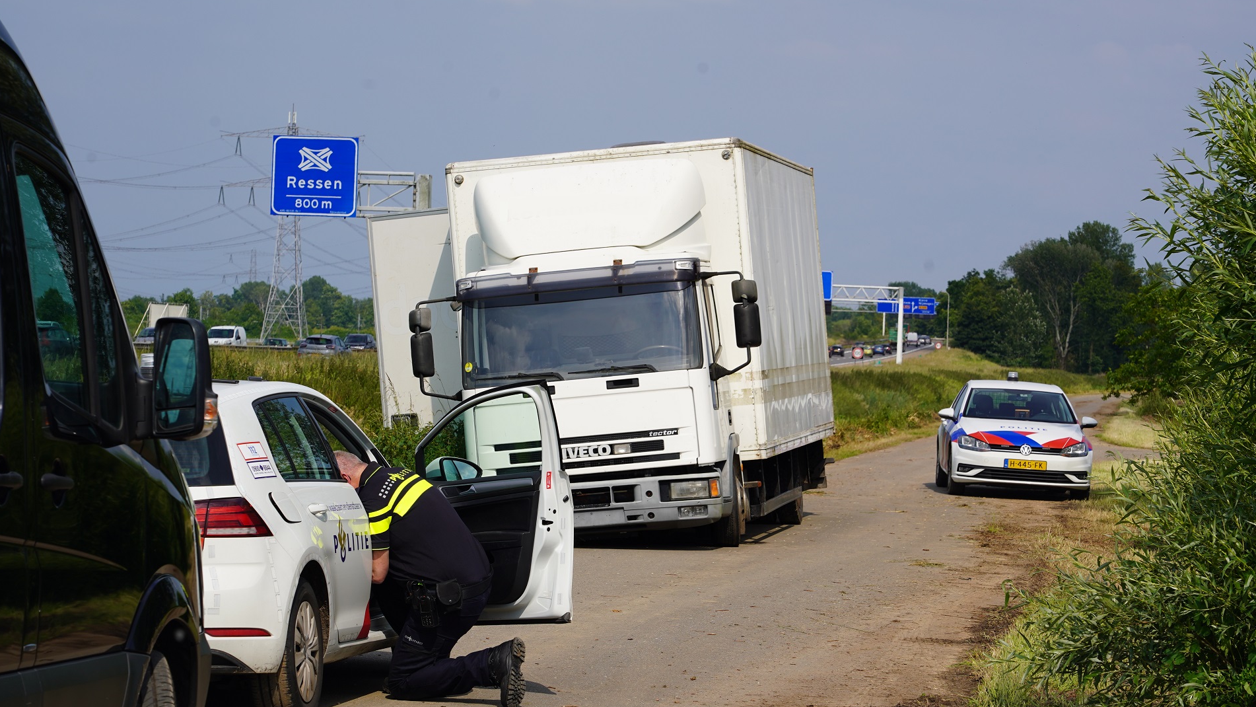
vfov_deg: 10.9
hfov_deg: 19.3
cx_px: 627
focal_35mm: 111
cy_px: 394
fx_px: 3697
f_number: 10
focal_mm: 105
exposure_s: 1/320
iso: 100
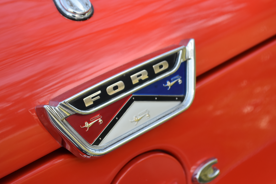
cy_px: 92
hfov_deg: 24.6
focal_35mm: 82
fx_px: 633
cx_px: 138
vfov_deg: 16.6
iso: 800
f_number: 8
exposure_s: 1/400
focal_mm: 55
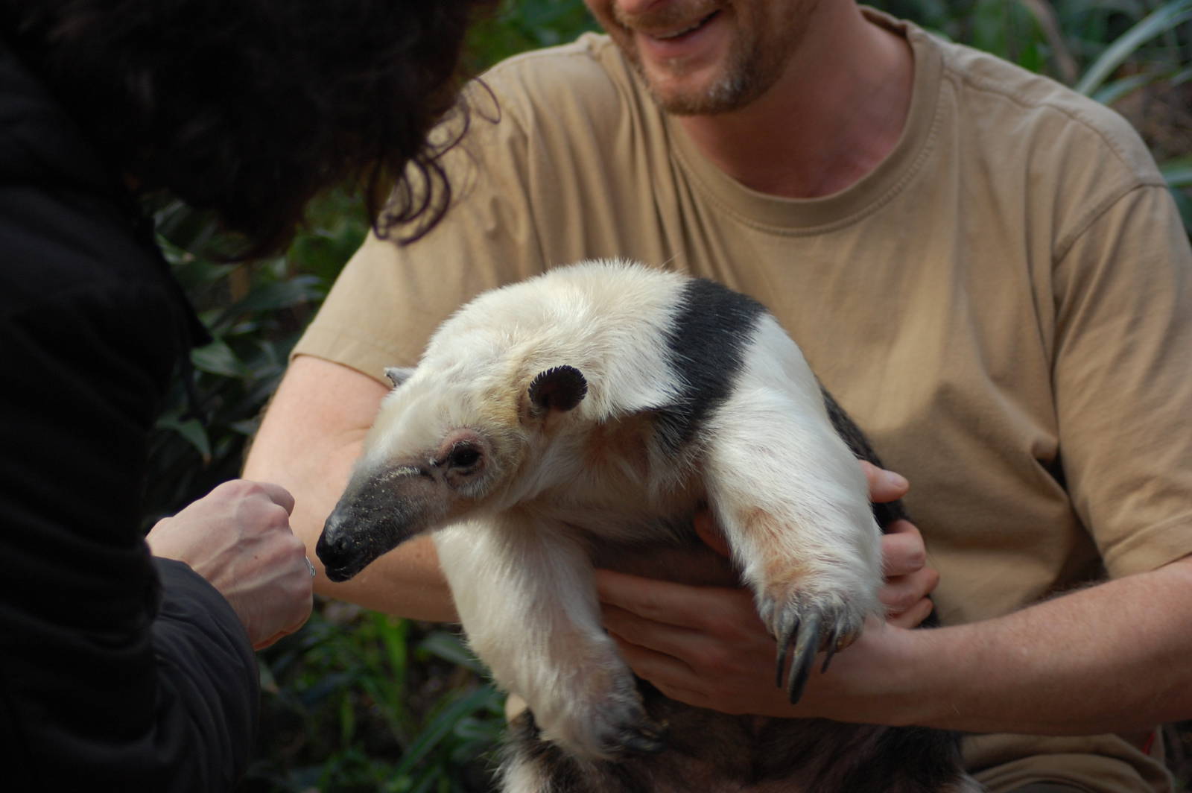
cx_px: 596
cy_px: 396
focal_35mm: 105
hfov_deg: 19.5
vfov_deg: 13.0
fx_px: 3474
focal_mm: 70
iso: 400
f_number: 4
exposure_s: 1/200
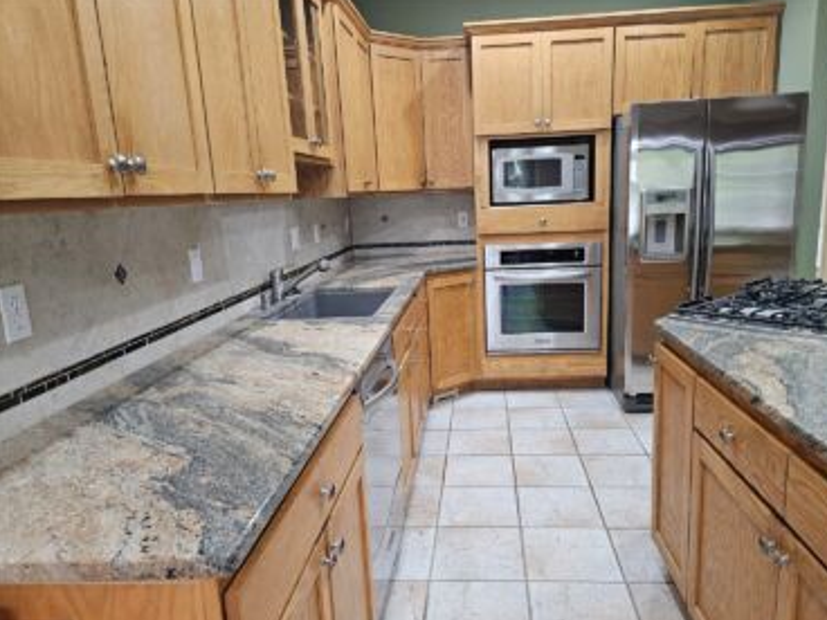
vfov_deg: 54.8
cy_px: 328
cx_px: 445
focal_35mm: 25
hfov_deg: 69.3
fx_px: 597
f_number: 1.8
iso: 400
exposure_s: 1/120
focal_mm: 5.4
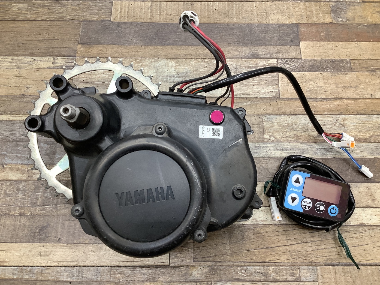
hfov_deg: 58.3
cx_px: 190
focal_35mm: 31
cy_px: 142
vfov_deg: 45.5
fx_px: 340
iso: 100
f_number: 2.4
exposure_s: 1/50
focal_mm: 3.3
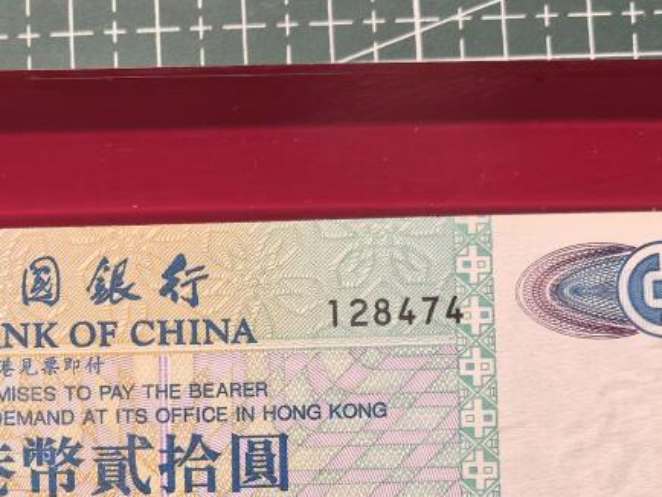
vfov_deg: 16.2
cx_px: 163
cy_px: 616
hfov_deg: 22.3
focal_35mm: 87
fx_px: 1665
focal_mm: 6.98
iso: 160
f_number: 2.8
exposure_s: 1/50
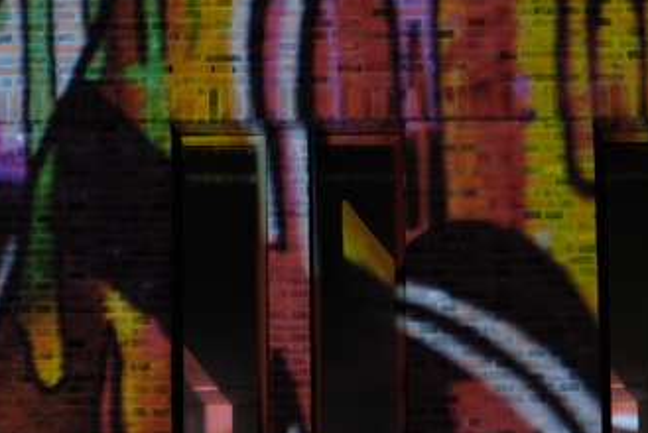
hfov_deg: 5.2
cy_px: -164
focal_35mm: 398
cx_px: -146
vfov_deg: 3.5
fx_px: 7170
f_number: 1.8
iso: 400
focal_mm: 85
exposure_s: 1/10
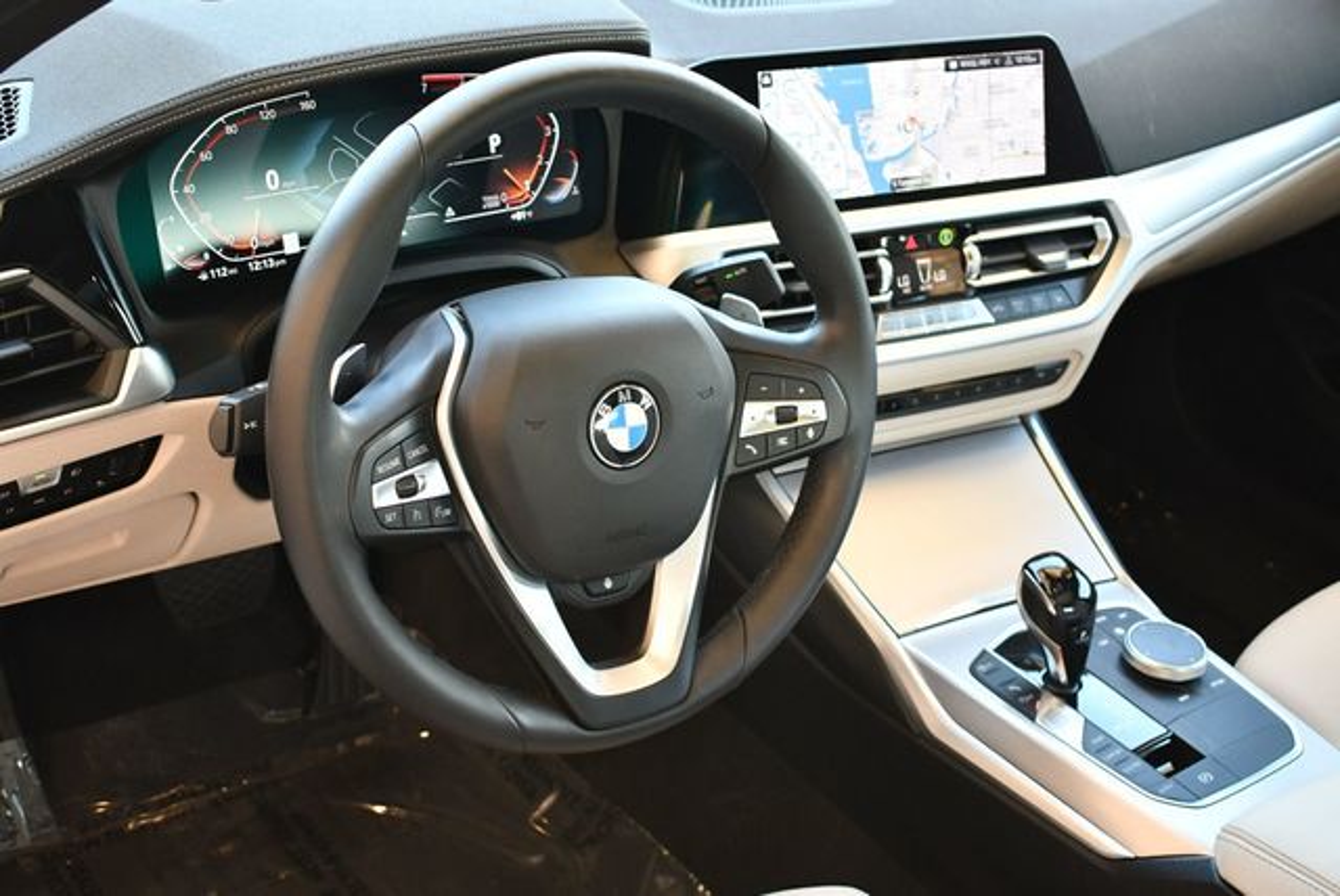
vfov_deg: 28.1
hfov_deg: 41.1
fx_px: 1788
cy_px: 448
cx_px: 670
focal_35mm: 48
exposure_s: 1/125
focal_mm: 24
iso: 800
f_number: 3.8
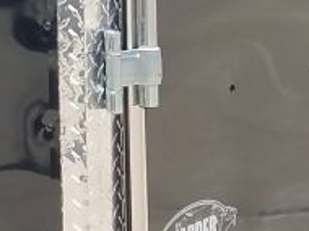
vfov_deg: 7.4
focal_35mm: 192
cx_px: -377
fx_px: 1712
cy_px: -220
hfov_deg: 9.4
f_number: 1.7
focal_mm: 4.2
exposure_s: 1/1468
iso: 40
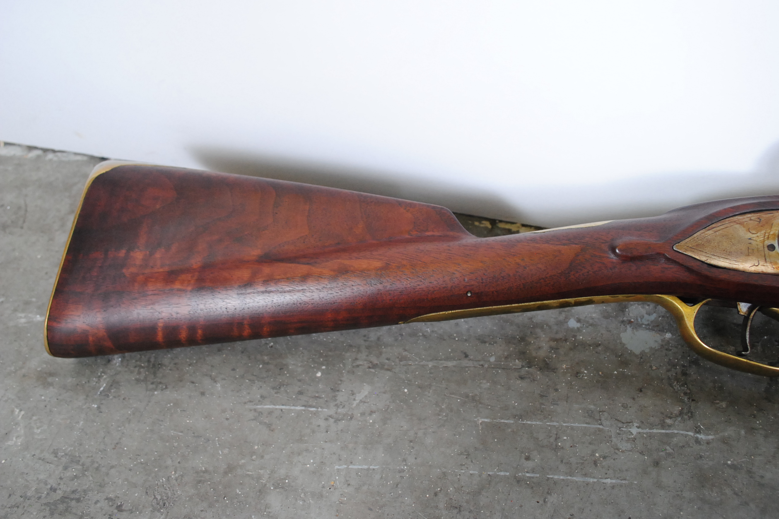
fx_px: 736
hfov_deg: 55.8
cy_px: 256
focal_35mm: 34
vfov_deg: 38.9
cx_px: 396
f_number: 5.6
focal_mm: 22
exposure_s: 1/60
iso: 800
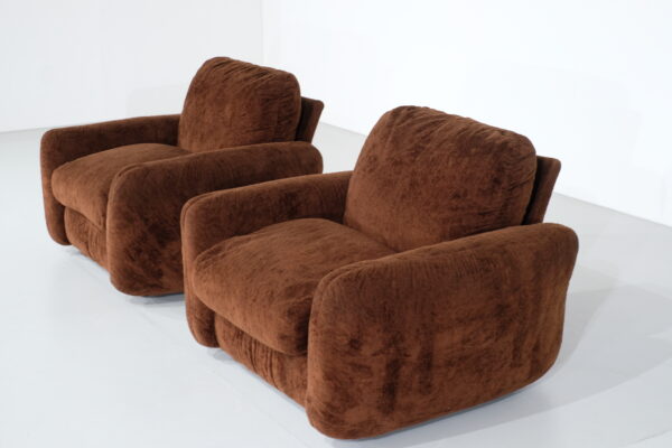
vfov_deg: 25.5
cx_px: 336
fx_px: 989
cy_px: 224
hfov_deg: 37.5
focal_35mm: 53
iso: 800
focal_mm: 35
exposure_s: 1/26
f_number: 6.4
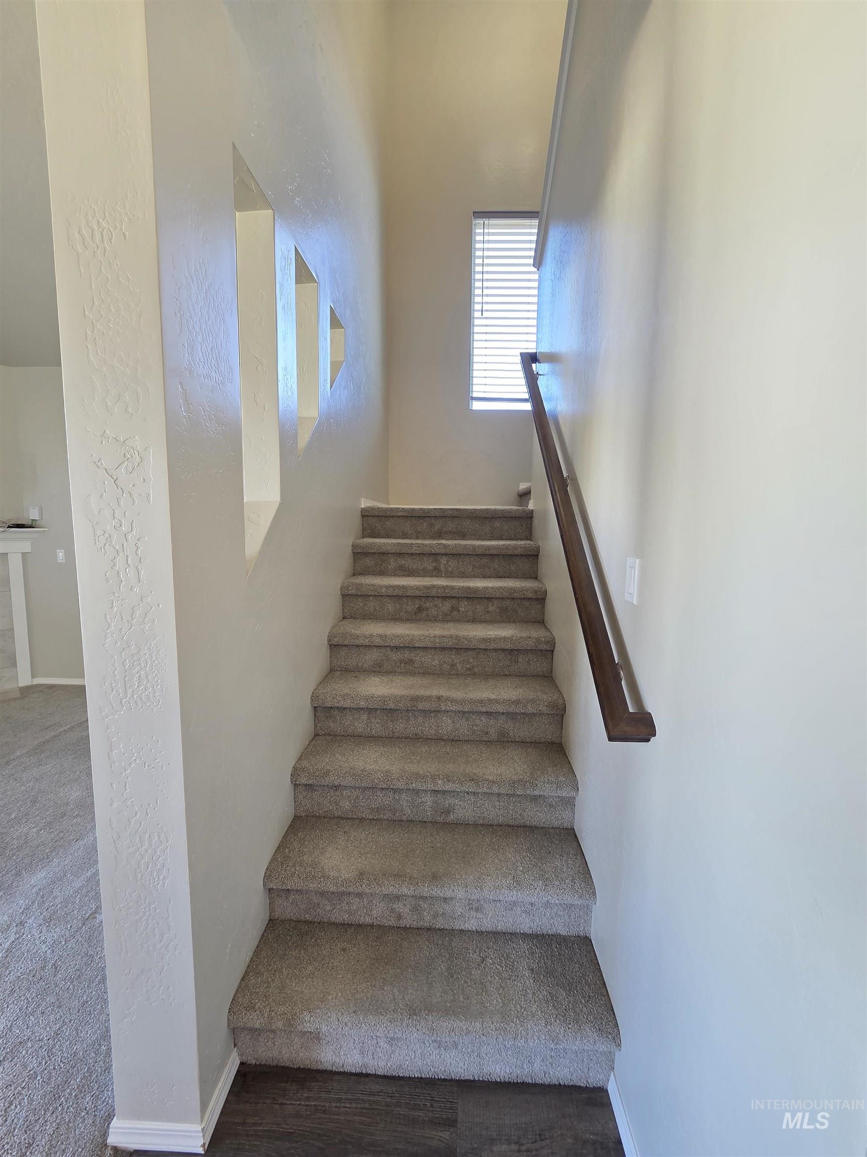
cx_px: 434
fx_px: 434
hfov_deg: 89.9
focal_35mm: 13
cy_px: 578
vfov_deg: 106.2
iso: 160
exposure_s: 1/60
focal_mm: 2.2
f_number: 2.2
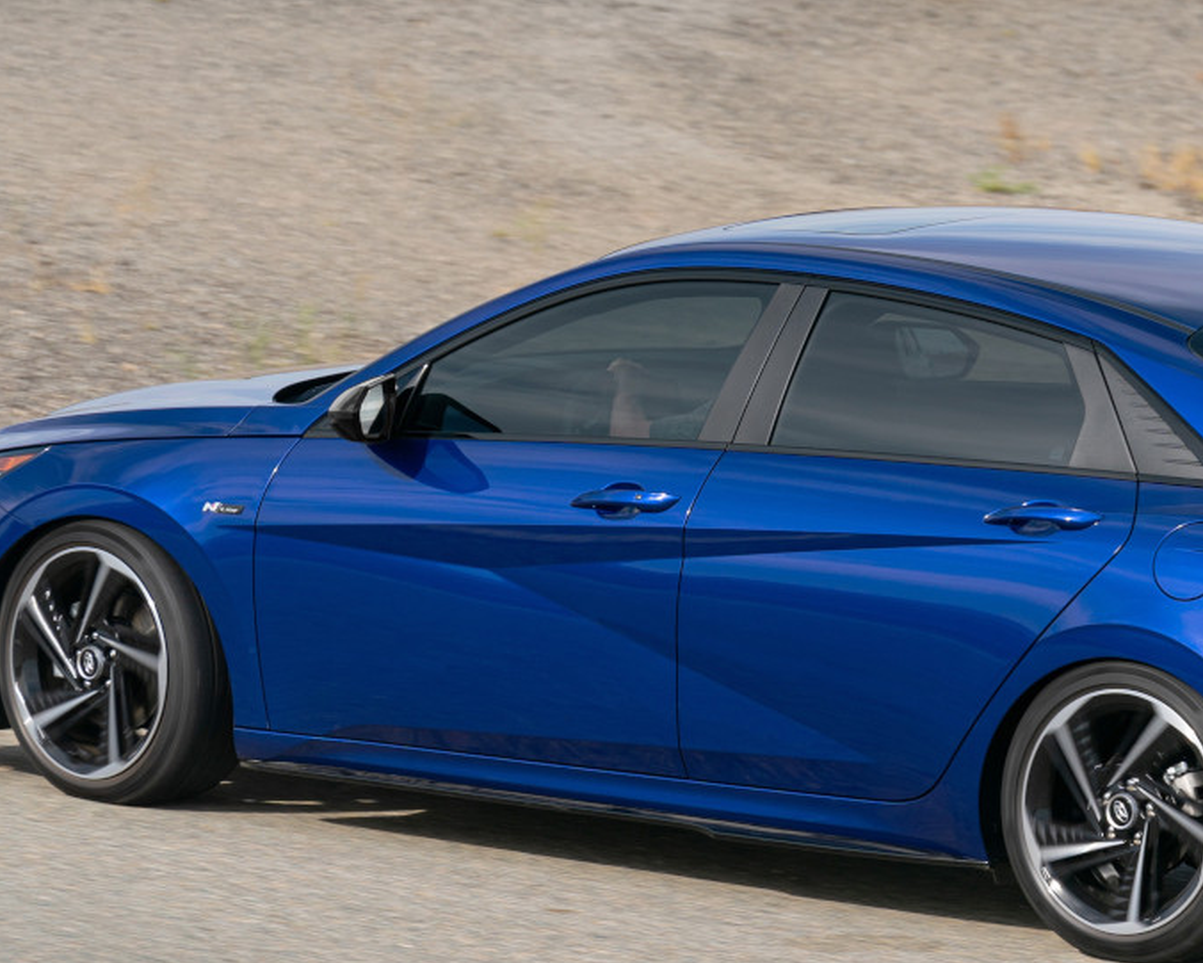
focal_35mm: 391
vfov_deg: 4.0
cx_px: 949
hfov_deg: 4.9
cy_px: 407
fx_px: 13923
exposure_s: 1/400
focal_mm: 176
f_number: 6.3
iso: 80
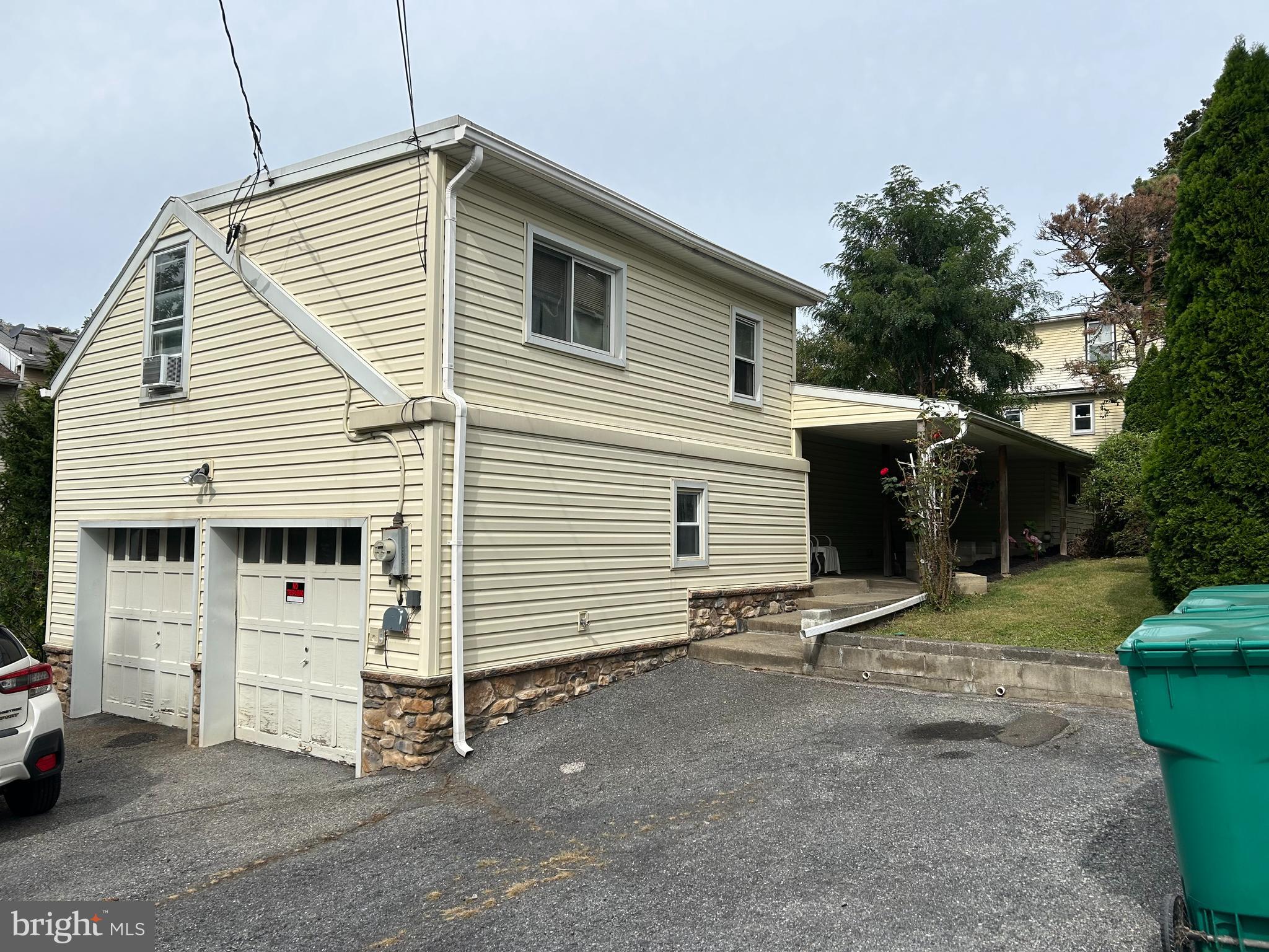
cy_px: 476
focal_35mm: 26
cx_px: 634
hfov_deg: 67.3
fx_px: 953
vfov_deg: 53.1
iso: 50
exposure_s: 1/3165
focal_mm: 5.7
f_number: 1.5
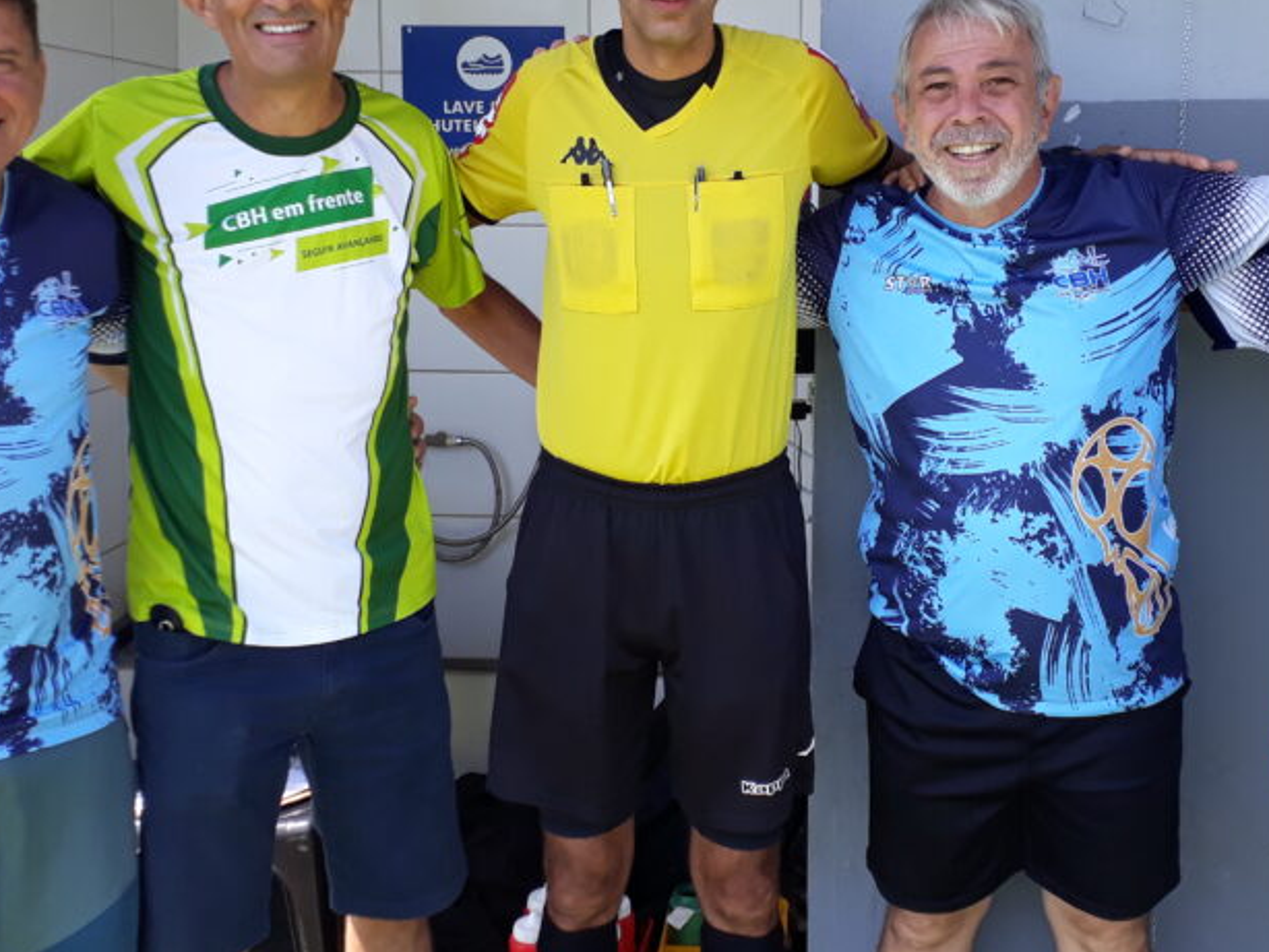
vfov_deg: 32.1
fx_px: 1650
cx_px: 701
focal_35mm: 45
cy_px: 380
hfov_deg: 42.0
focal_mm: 3.6
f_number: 1.9
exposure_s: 1/265
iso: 40
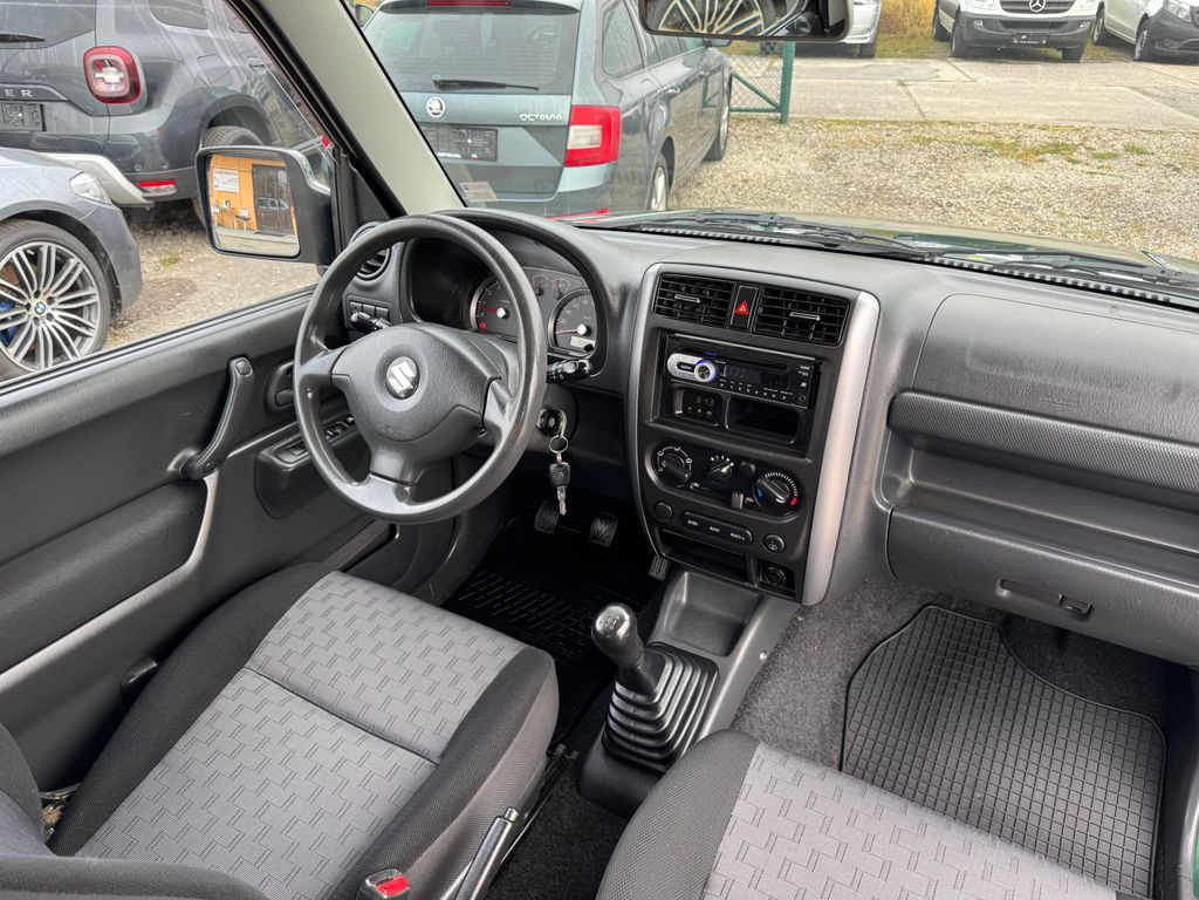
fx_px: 831
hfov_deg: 71.6
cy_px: 450
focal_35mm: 24
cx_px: 600
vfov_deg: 56.8
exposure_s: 1/121
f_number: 1.78
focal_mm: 6.76
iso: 100
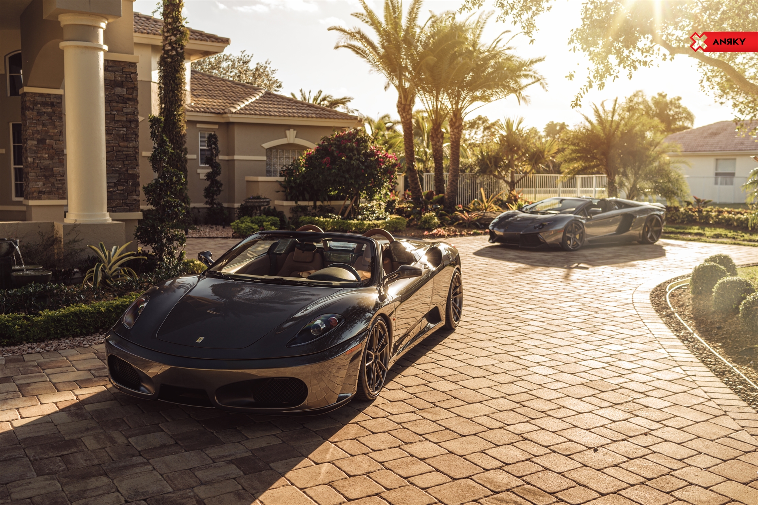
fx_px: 737
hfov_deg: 54.4
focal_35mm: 35
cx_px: 379
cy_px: 252
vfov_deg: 37.9
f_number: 2.8
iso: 100
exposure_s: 1/200
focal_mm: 35
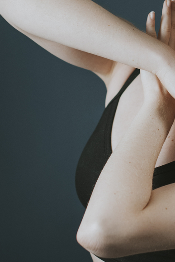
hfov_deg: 8.8
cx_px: 199
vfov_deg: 13.2
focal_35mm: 155
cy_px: 65
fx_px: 1129
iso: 500
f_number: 2.2
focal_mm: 50
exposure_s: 1/200
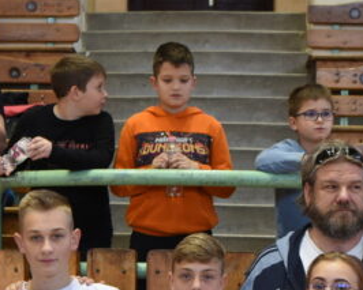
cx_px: 186
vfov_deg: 11.4
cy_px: 430
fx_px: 1397
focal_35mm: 130
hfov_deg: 14.8
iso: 800
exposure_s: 1/100
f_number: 4
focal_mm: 36
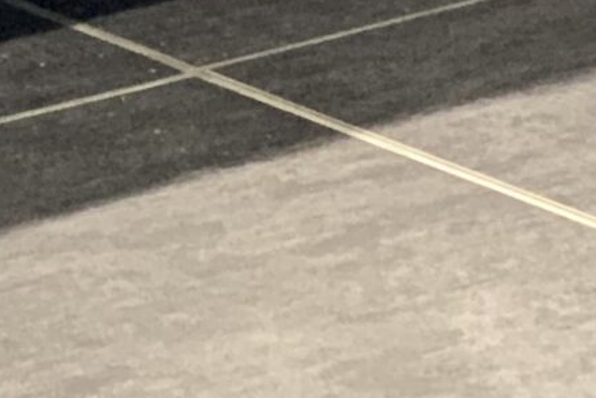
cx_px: -868
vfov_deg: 4.3
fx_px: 5183
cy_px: -742
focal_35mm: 313
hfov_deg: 6.3
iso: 1000
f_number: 2.4
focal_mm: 6
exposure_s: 1/33
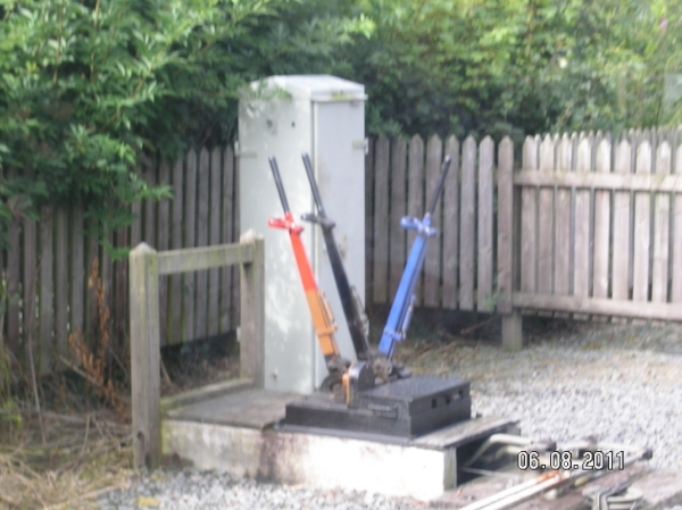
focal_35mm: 98
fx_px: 1929
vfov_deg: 15.1
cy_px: 255
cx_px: 341
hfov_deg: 20.0
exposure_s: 1/90
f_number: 4.5
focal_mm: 20.3
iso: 100
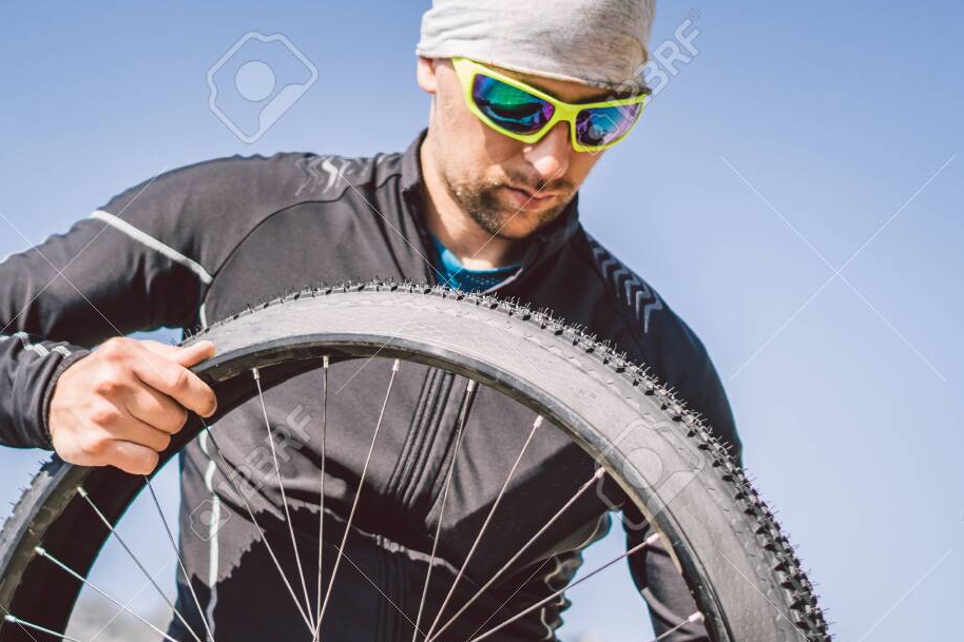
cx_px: 447
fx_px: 2000
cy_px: 431
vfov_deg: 18.2
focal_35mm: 75
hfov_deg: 27.1
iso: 200
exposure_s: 1/4000
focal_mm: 35
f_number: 2
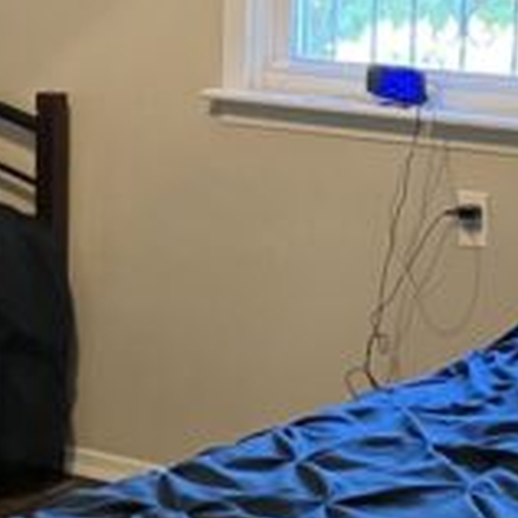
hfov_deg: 13.9
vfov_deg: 13.9
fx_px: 2116
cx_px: 341
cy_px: 180
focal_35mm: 125
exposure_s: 1/40
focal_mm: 3.99
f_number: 1.8
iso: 400
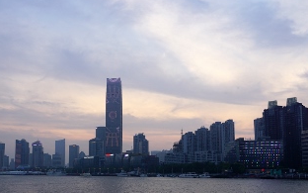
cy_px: 119
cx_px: 156
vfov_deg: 27.3
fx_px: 395
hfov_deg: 42.6
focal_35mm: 47
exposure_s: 1/80
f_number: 4.5
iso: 100
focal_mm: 24
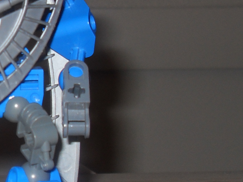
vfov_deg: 12.6
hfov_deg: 16.4
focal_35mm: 117
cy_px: 35
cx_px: -21
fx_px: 821
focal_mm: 6.3
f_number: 2.8
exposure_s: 1/45
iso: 100
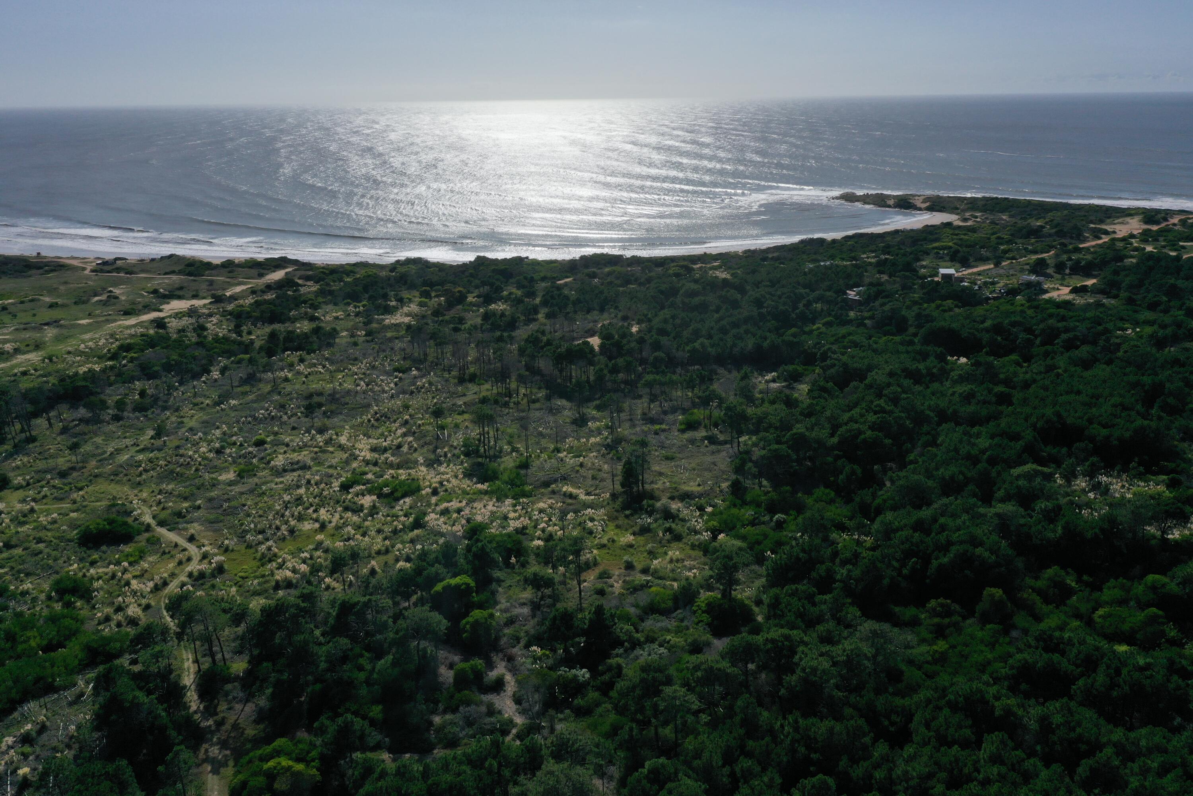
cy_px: 398
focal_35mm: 28
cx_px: 596
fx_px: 928
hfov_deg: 65.5
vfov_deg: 46.4
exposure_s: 1/1250
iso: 100
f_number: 8
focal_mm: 10.26
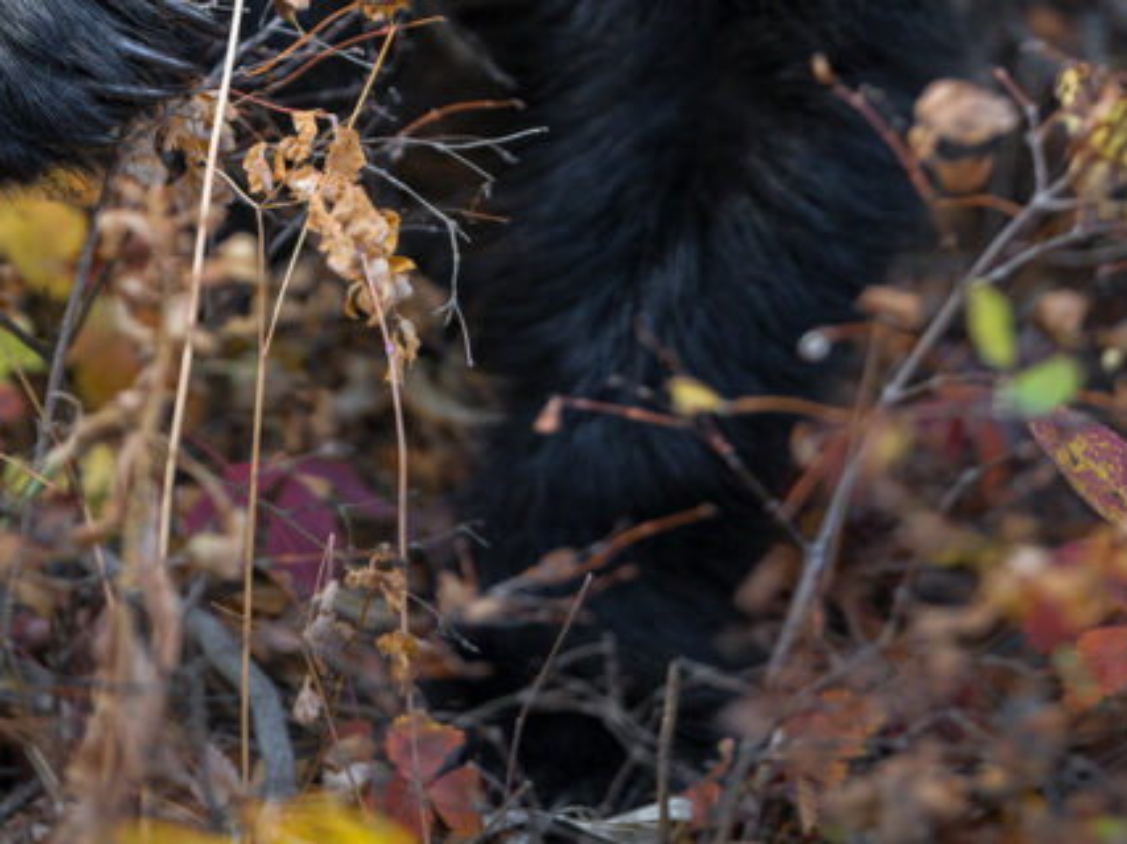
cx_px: 542
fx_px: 30042
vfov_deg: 1.6
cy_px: -485
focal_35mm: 923
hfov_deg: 2.1
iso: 1800
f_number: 2.8
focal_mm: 400
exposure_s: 1/320
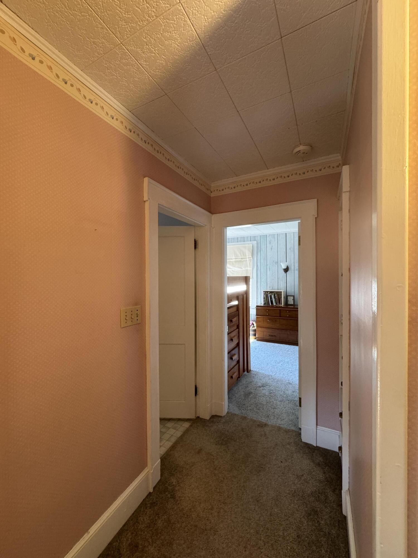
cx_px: 209
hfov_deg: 85.7
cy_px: 279
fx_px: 225
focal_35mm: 14
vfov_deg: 102.1
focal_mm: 2.22
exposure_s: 1/60
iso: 250
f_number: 2.2
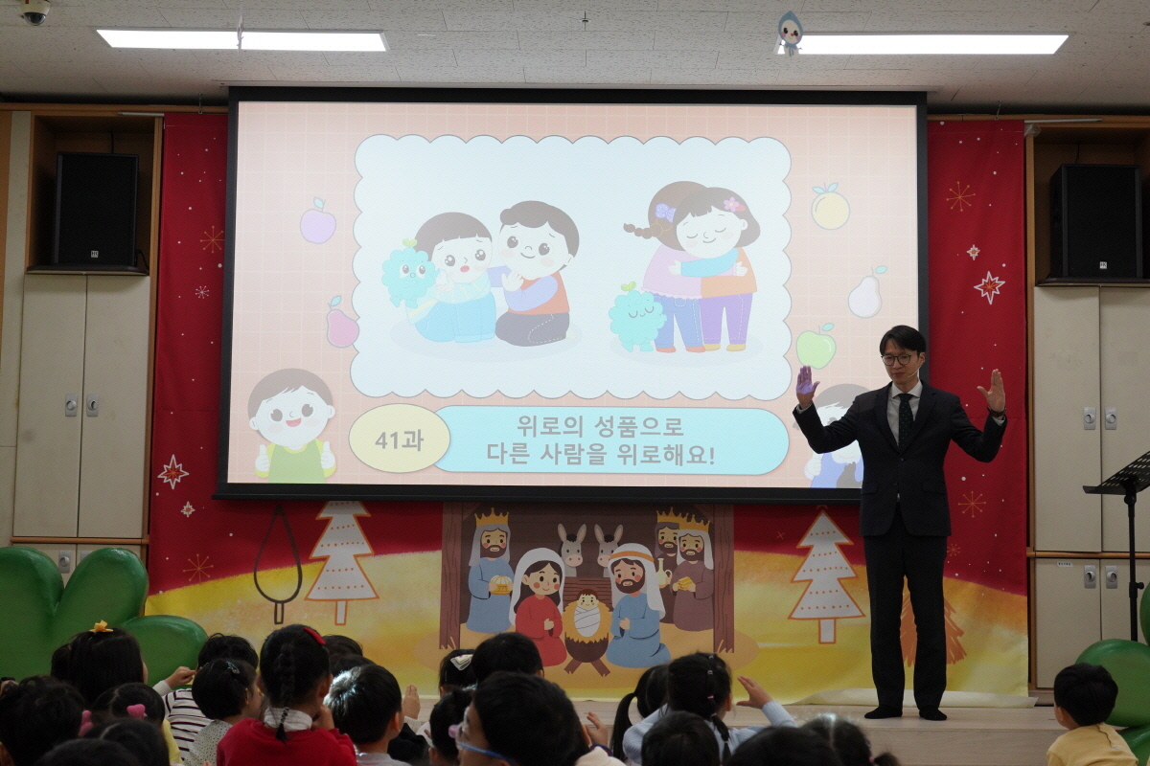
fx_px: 1917
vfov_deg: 22.6
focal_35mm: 60
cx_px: 575
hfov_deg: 33.4
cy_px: 383
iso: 2500
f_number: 7.1
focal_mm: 60
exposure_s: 1/200
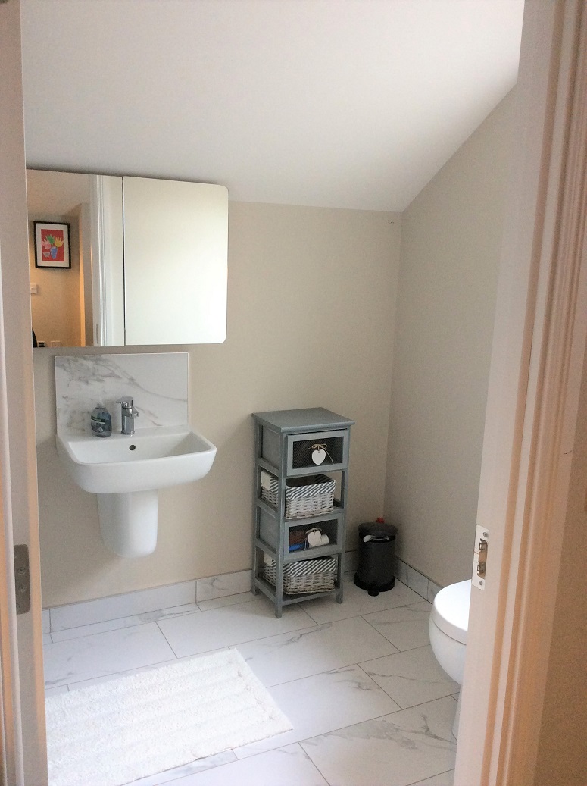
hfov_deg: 44.1
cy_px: 393
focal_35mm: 32
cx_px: 294
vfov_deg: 56.9
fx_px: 725
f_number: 2.4
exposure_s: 1/25
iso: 100
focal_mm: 3.3
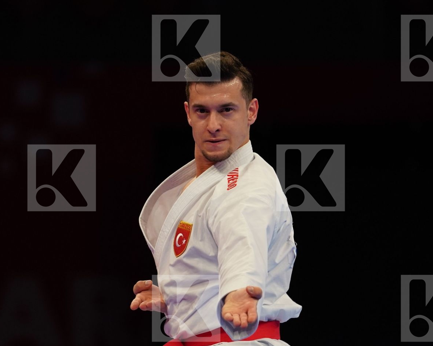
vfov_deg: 3.6
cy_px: 178
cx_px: 186
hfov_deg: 4.5
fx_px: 5510
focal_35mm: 430
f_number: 2.8
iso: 1000
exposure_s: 1/500
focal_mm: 200
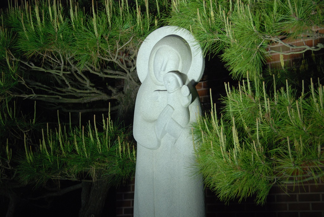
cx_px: 162
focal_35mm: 82
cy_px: 108
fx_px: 743
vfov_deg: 16.6
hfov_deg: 24.6
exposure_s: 1/13
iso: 400
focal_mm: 55
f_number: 4.8
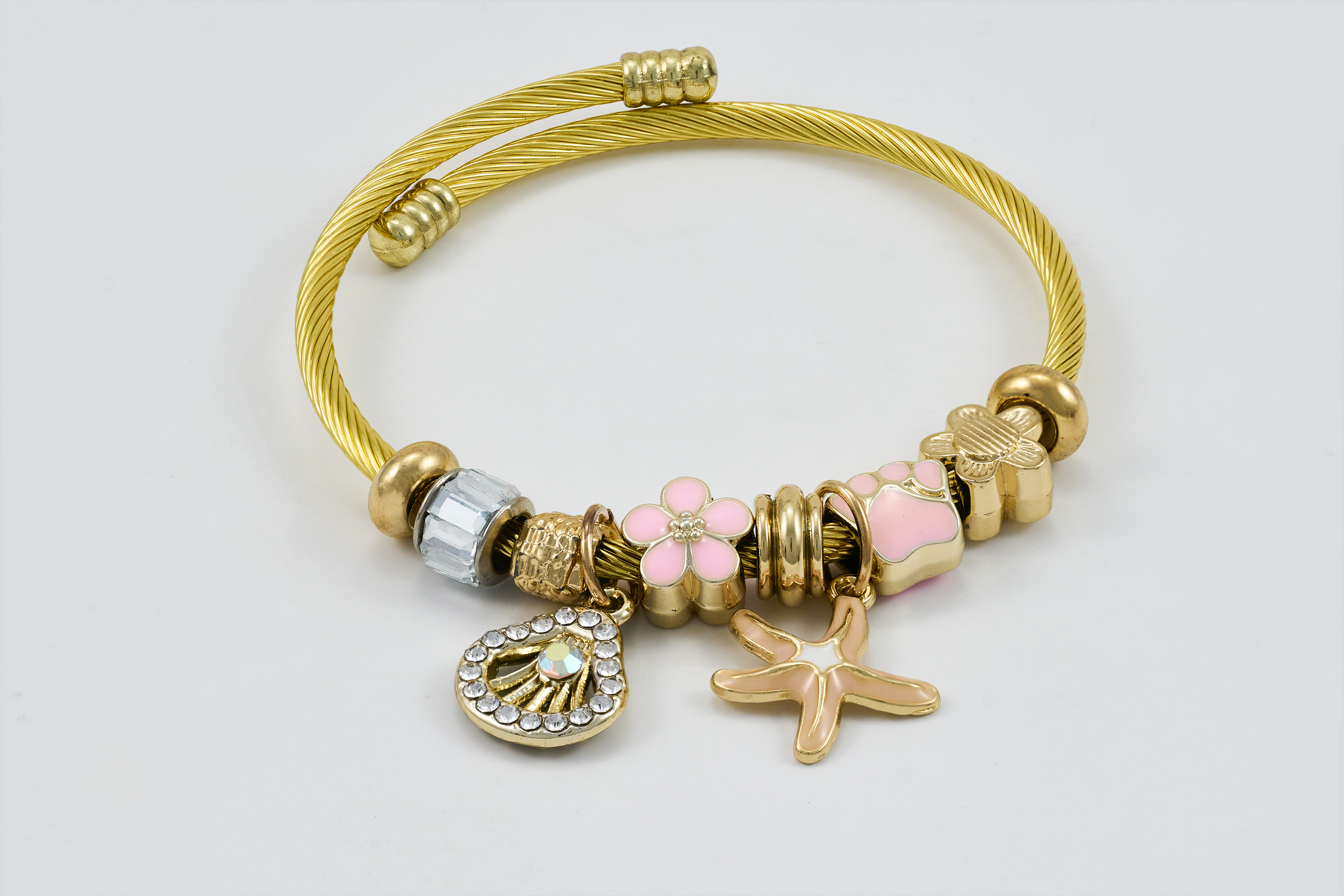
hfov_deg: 13.1
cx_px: 672
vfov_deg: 8.7
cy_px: 448
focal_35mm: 157
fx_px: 5860
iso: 250
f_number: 8
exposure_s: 1/100
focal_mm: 105
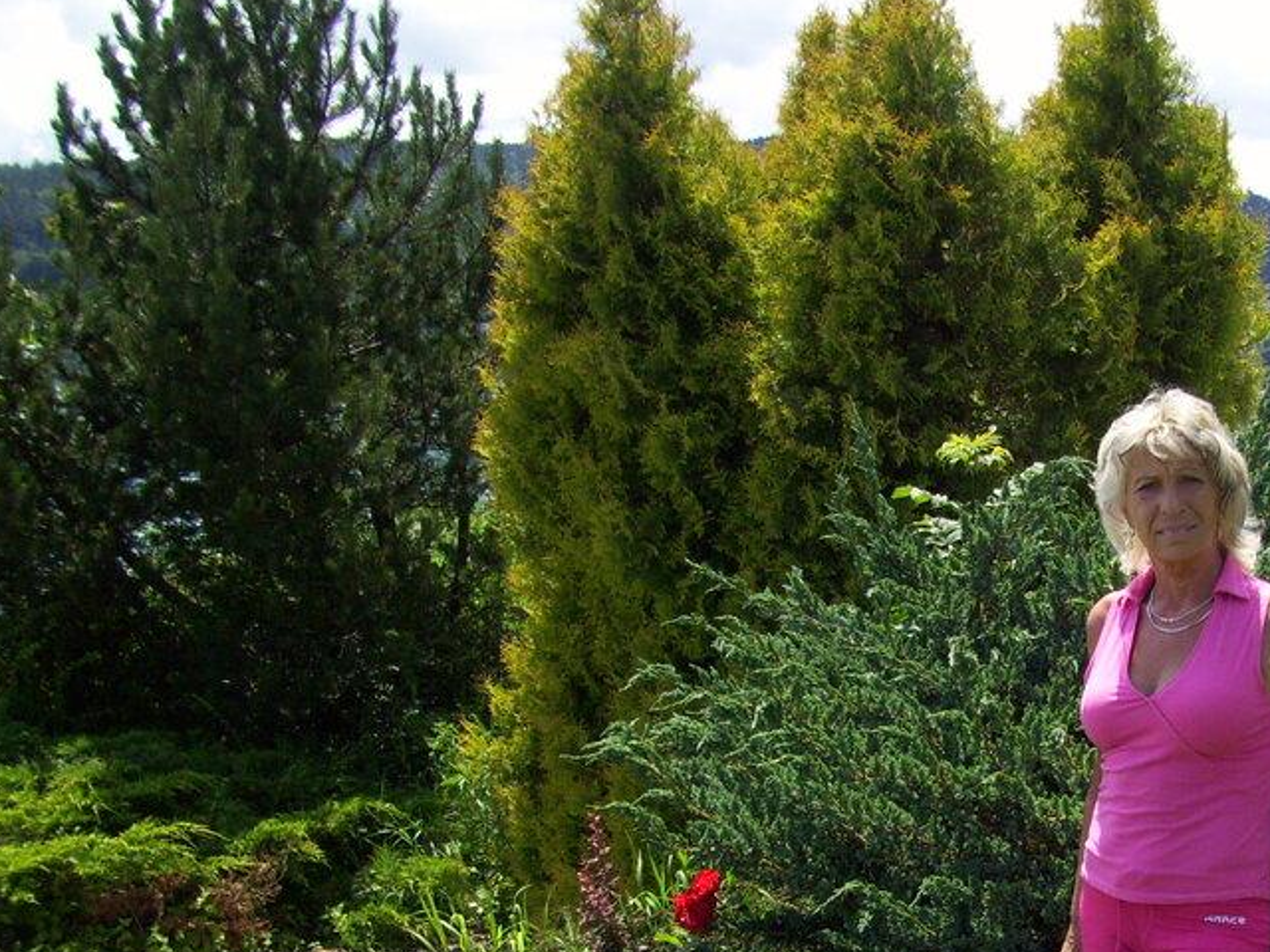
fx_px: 2201
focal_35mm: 60
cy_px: 791
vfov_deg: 24.0
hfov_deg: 31.3
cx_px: 1020
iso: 80
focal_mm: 5.7
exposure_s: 1/640
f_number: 2.9
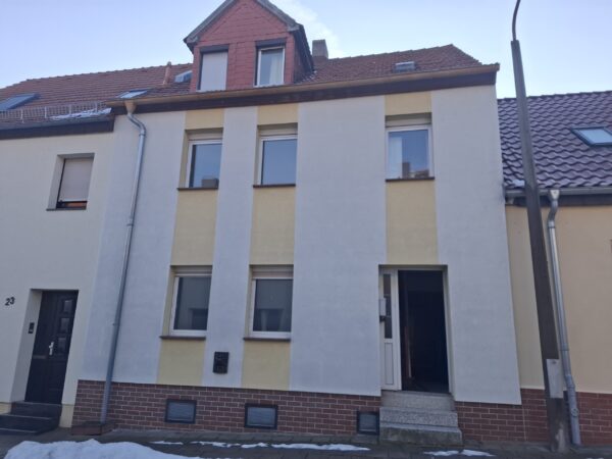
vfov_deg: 58.9
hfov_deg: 73.9
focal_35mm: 23
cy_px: 230
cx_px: 306
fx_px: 407
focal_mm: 5.54
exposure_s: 1/511
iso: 50
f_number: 1.8
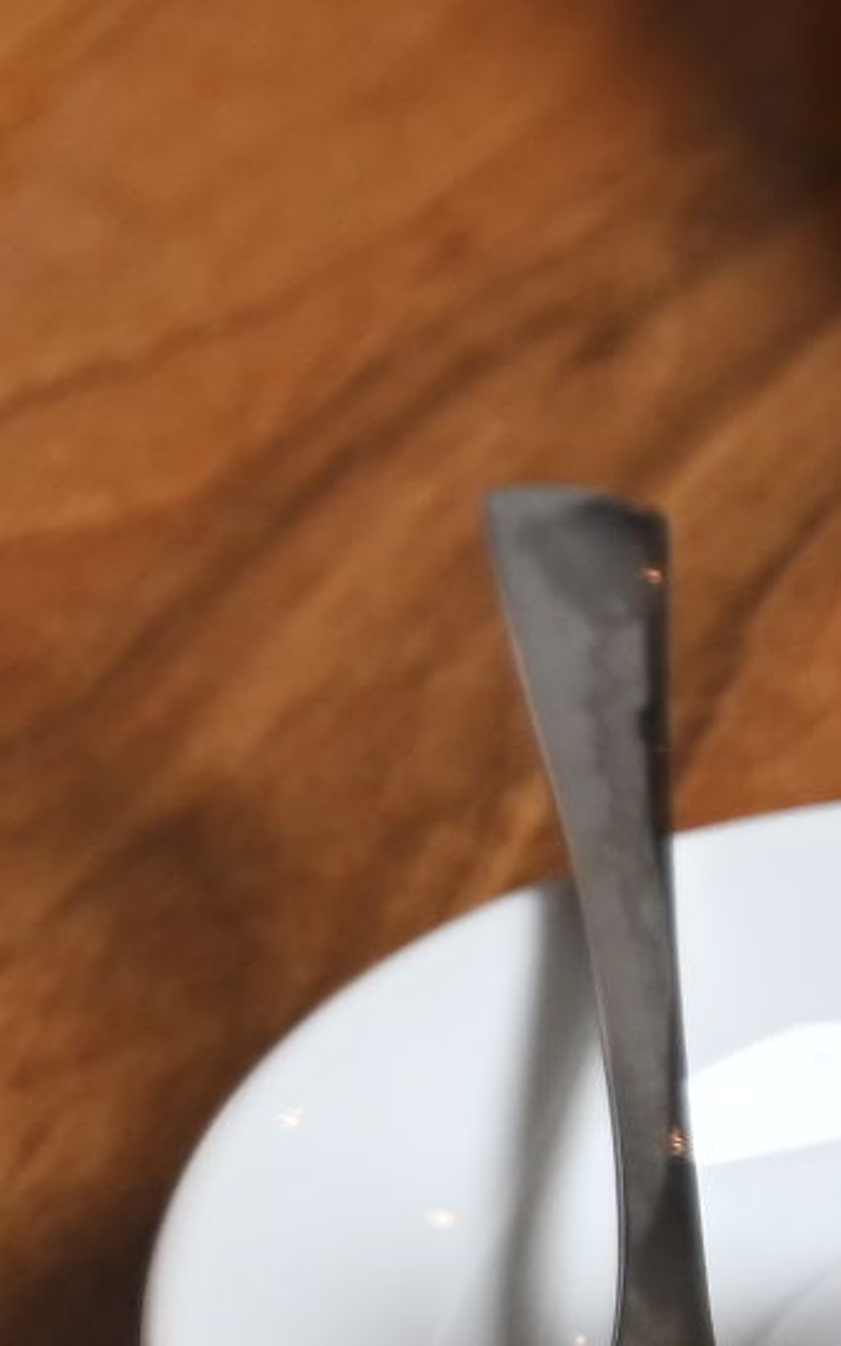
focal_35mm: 438
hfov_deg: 2.9
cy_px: 605
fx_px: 16071
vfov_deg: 4.8
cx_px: -2891
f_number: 5.6
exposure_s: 1/15
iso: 200
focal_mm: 56
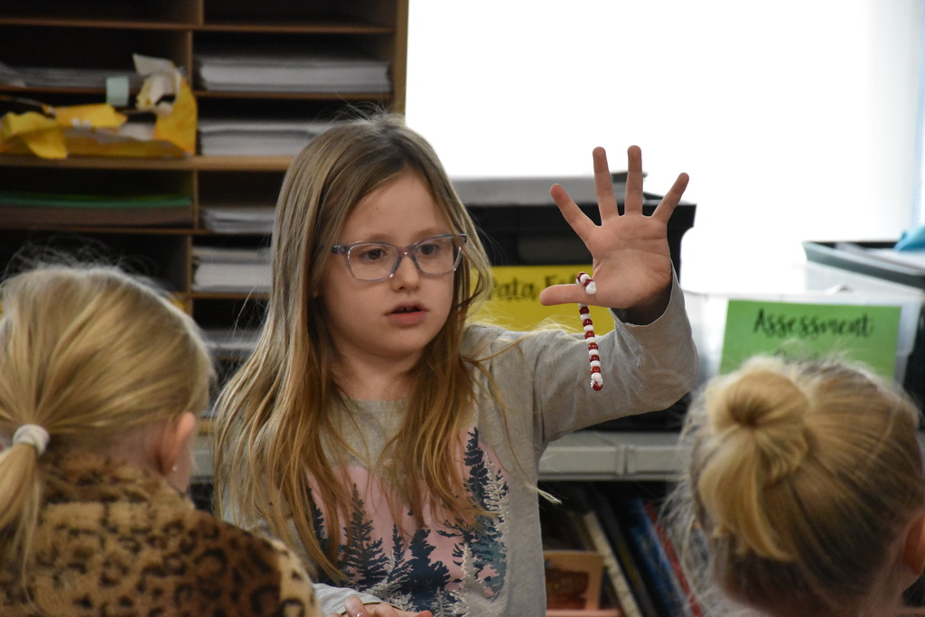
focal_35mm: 210
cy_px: 308
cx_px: 462
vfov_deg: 6.5
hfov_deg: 9.8
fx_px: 5396
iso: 5000
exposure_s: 1/400
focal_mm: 140
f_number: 5.6
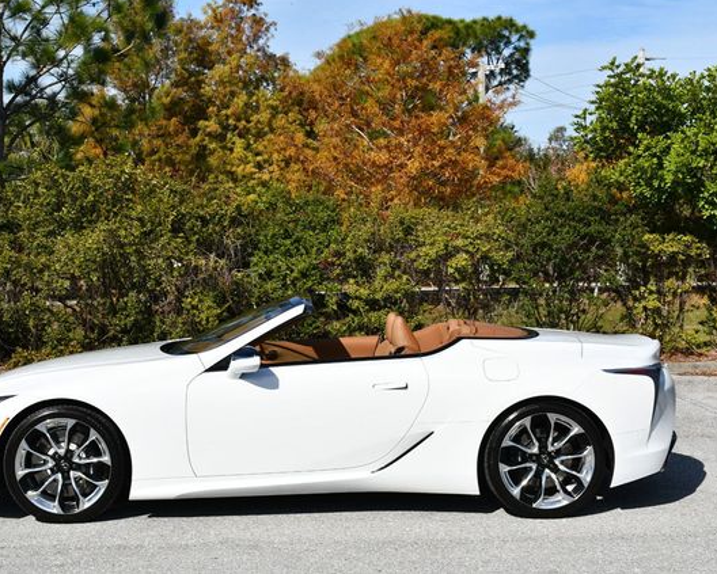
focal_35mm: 66
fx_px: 1401
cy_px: 285
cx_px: 291
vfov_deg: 23.2
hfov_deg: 28.6
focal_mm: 29
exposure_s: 1/320
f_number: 9
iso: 100
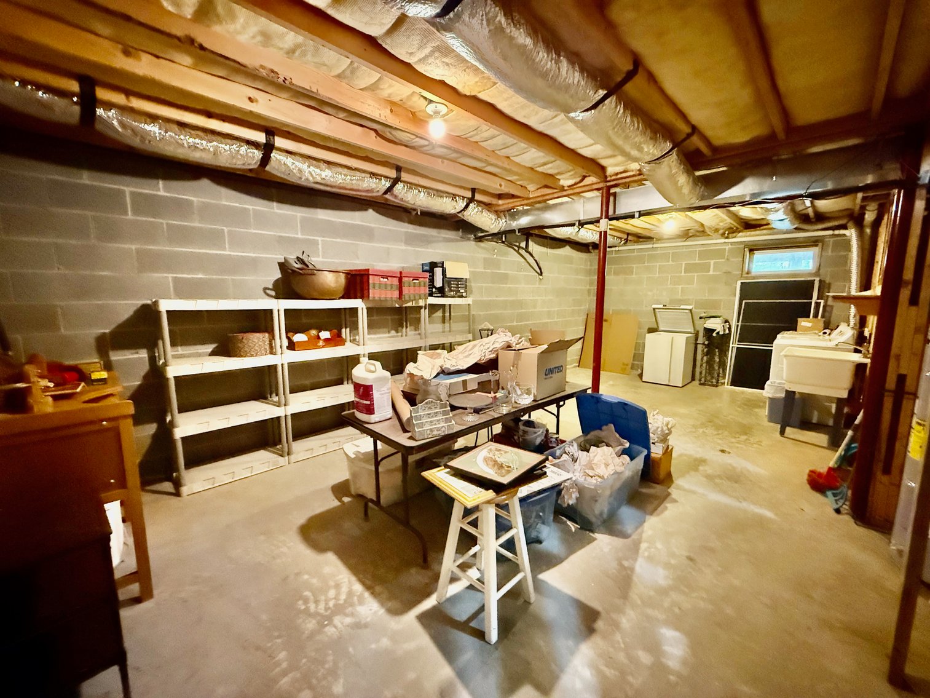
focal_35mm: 14
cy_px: 349
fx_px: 376
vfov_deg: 85.7
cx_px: 465
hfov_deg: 102.1
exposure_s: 1/40
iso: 1600
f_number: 2.2
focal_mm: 2.22
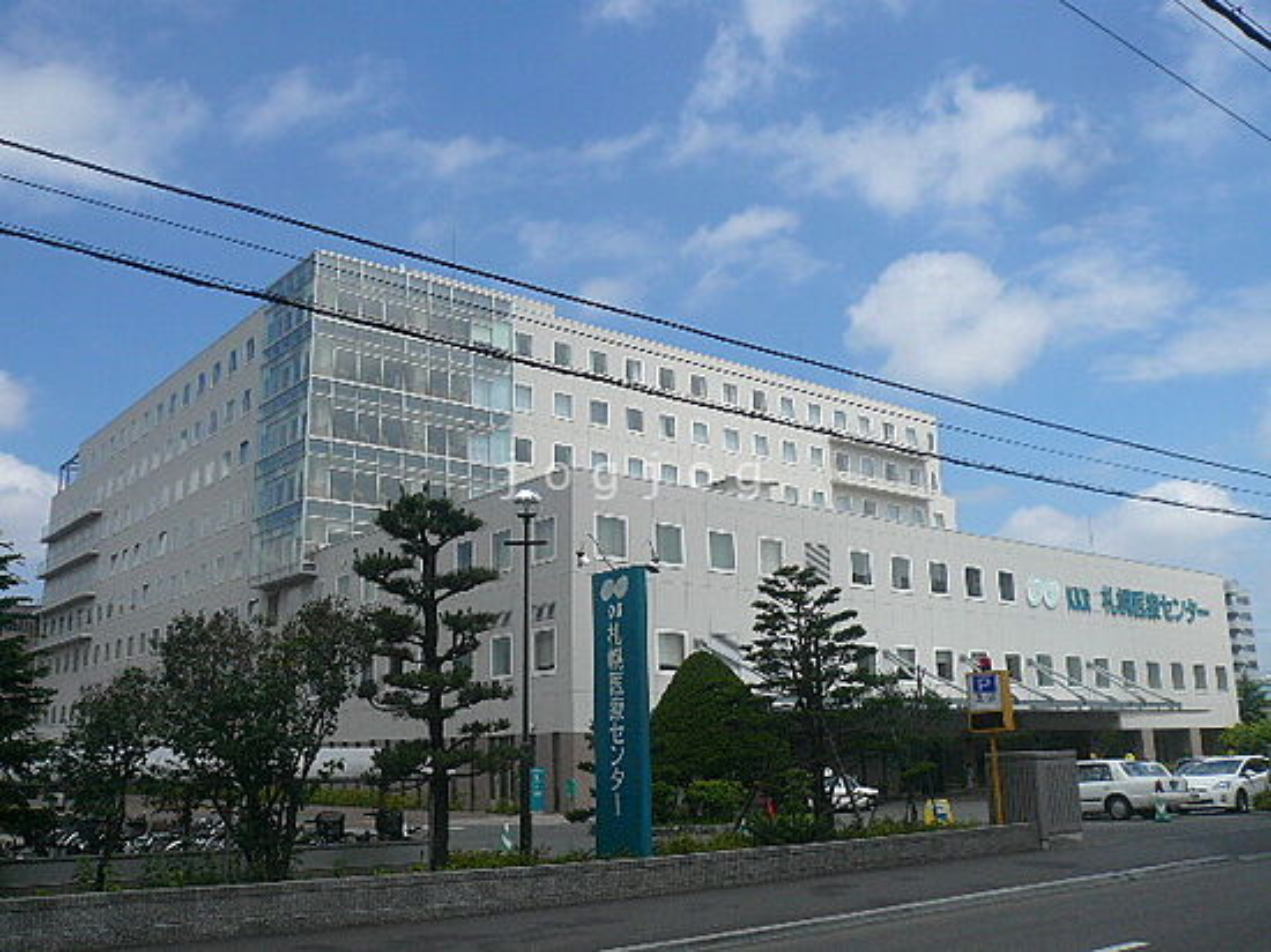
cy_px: 476
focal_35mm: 32
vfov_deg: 44.1
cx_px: 636
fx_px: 1174
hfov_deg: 56.8
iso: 100
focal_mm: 4.6
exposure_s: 1/400
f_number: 8
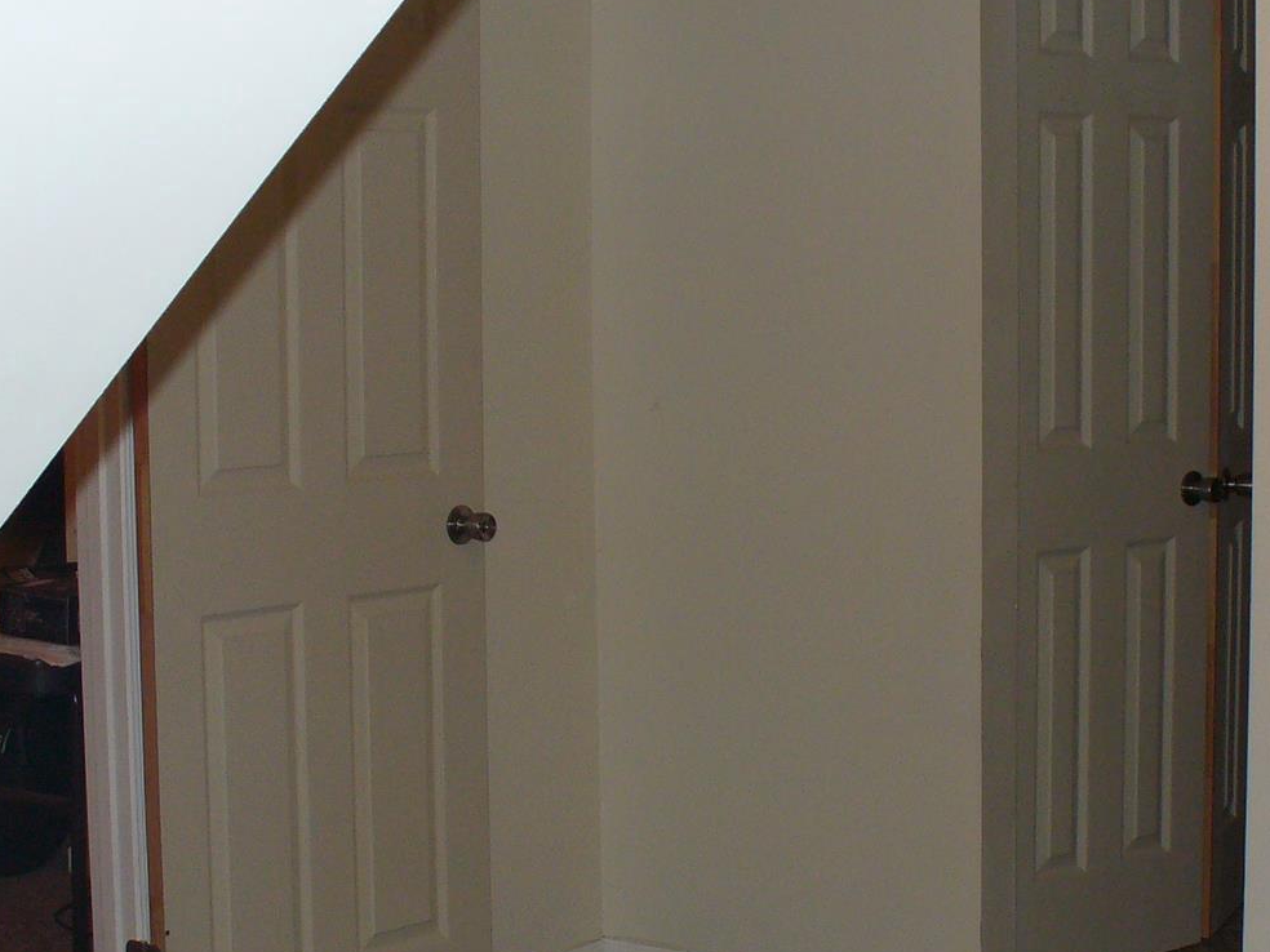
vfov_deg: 19.1
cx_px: 800
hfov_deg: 25.3
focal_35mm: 77
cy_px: 578
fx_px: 2825
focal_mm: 6.1
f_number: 2.8
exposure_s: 1/30
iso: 100
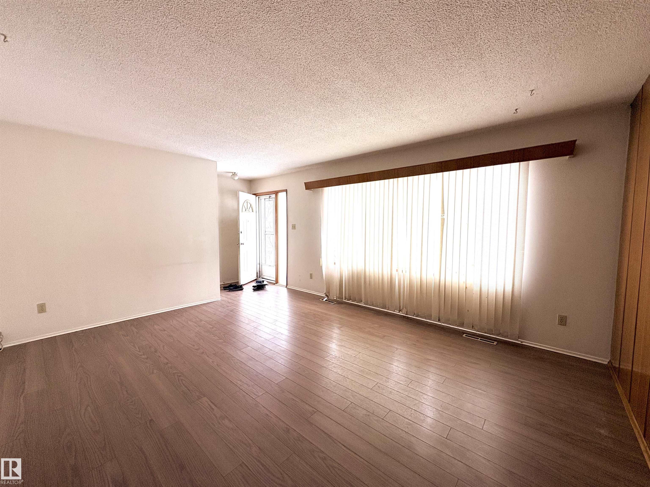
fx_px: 263
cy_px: 244
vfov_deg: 85.7
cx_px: 325
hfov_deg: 102.1
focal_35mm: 14
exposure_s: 1/224
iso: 40
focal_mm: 2.22
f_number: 2.2
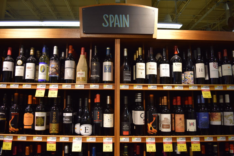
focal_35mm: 30
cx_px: 117
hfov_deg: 61.9
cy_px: 78
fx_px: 195
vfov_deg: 43.6
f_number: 4.5
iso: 400
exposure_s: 1/80
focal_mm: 20
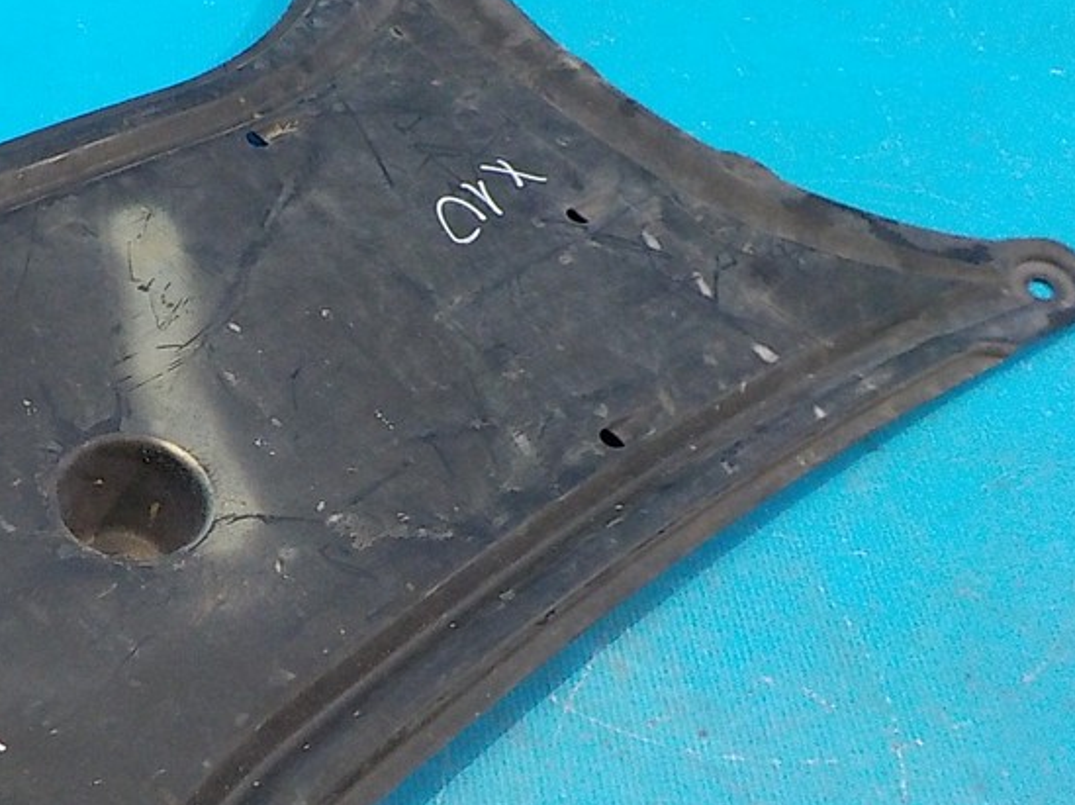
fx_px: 1738
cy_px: 494
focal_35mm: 56
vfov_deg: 26.0
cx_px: 170
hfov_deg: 33.1
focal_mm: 4.1
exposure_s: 1/30
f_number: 3.3
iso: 360
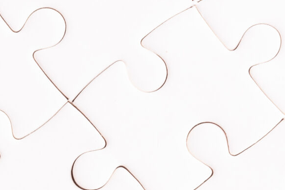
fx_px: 2098
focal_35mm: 265
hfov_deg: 7.5
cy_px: 402
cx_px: -260
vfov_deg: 5.1
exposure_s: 1/160
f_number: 14
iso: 160
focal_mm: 60
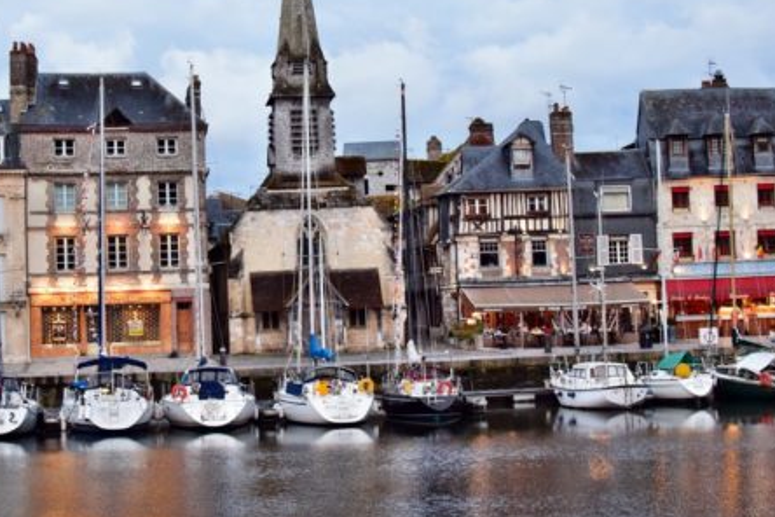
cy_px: 181
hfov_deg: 26.6
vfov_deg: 18.0
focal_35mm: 76
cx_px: 255
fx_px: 1630
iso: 1600
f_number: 5.6
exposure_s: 1/60
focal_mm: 35
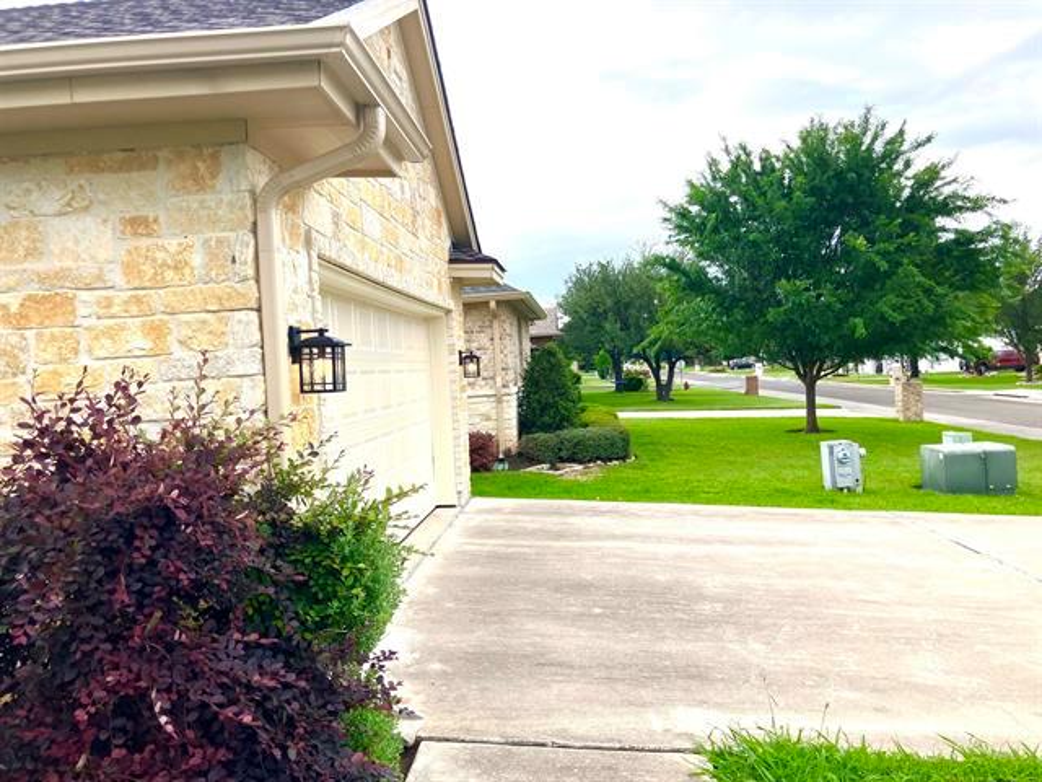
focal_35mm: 28
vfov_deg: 49.7
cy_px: 391
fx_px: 843
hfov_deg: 63.4
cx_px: 521
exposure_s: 1/592
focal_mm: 3.99
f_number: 1.8
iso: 32
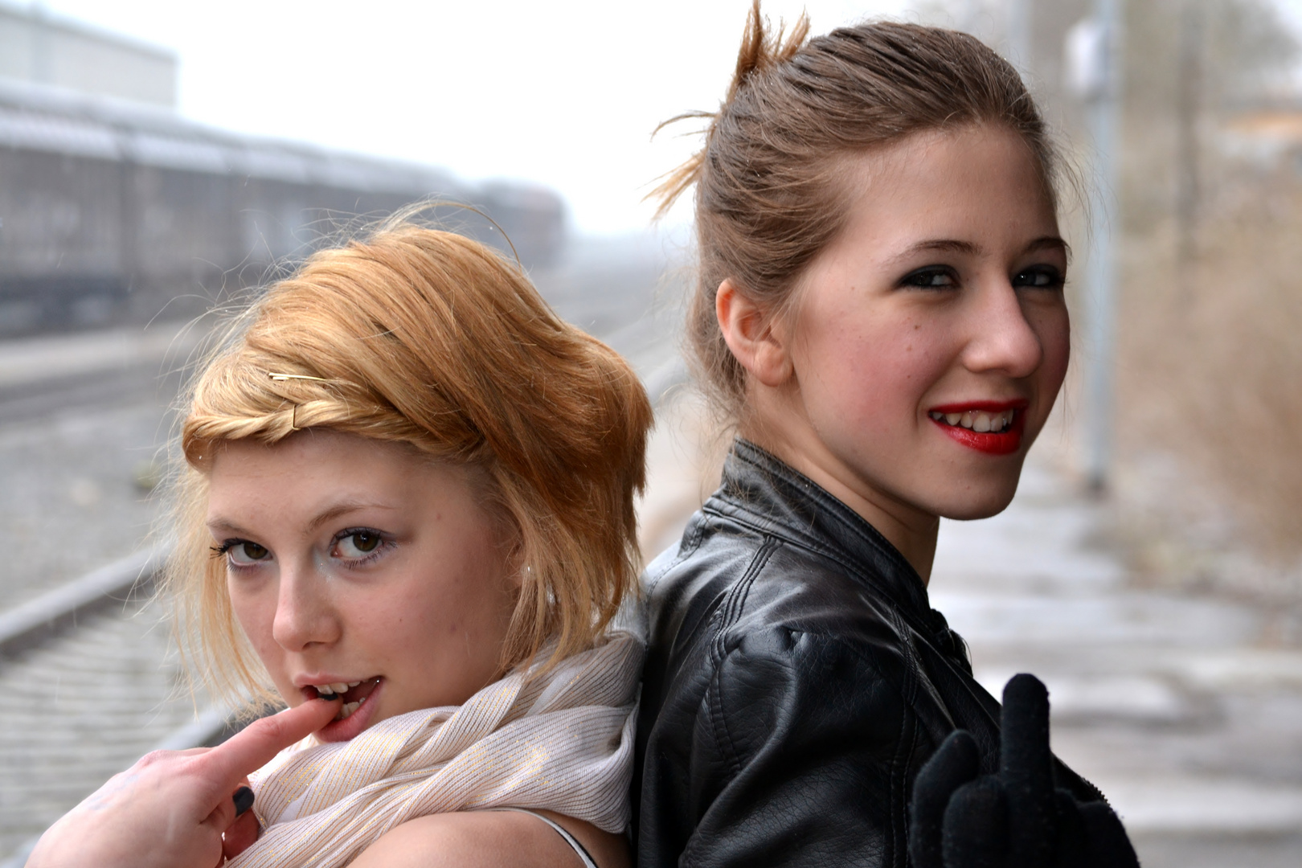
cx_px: 651
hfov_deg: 17.1
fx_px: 4340
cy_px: 434
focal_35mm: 120
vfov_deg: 11.4
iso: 400
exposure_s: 1/60
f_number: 6.3
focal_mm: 80
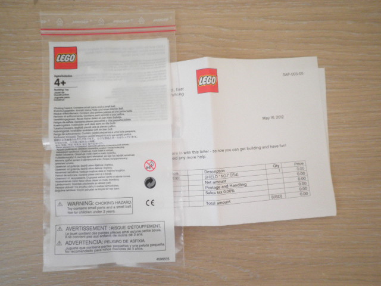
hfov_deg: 58.4
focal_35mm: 31
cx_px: 190
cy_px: 143
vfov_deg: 45.4
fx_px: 341
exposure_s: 1/8
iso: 160
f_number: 2.8
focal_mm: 5.5
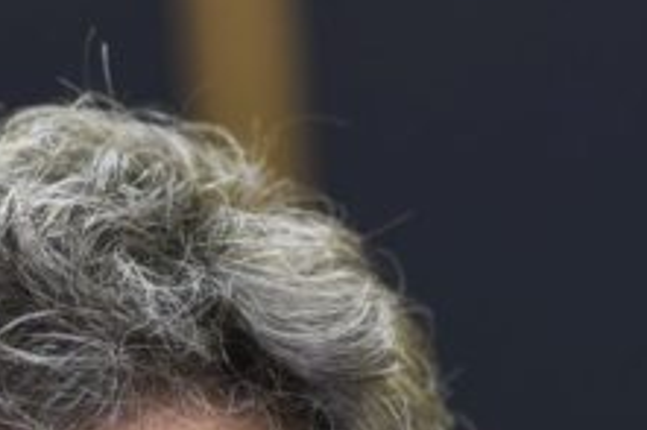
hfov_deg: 5.6
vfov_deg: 3.7
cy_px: 718
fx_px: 6555
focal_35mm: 365
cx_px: 79
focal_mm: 105
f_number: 4.5
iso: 2500
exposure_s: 1/125
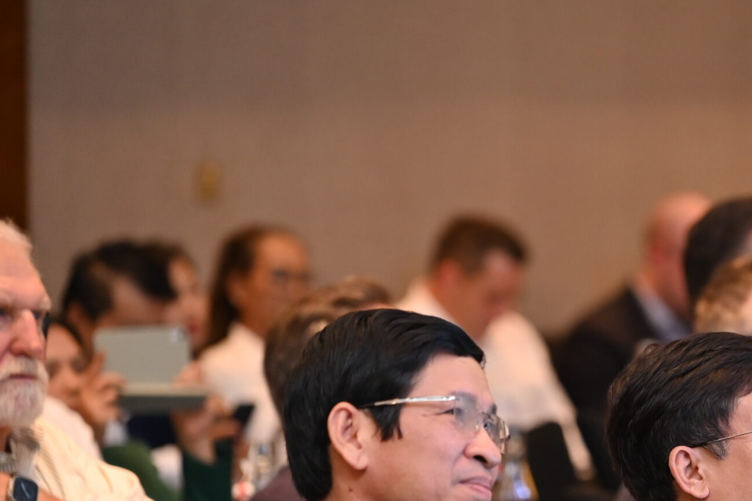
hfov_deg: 7.0
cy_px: 481
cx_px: 722
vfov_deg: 4.7
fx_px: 6162
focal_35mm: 295
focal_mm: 150
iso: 1250
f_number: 3.2
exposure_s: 1/160
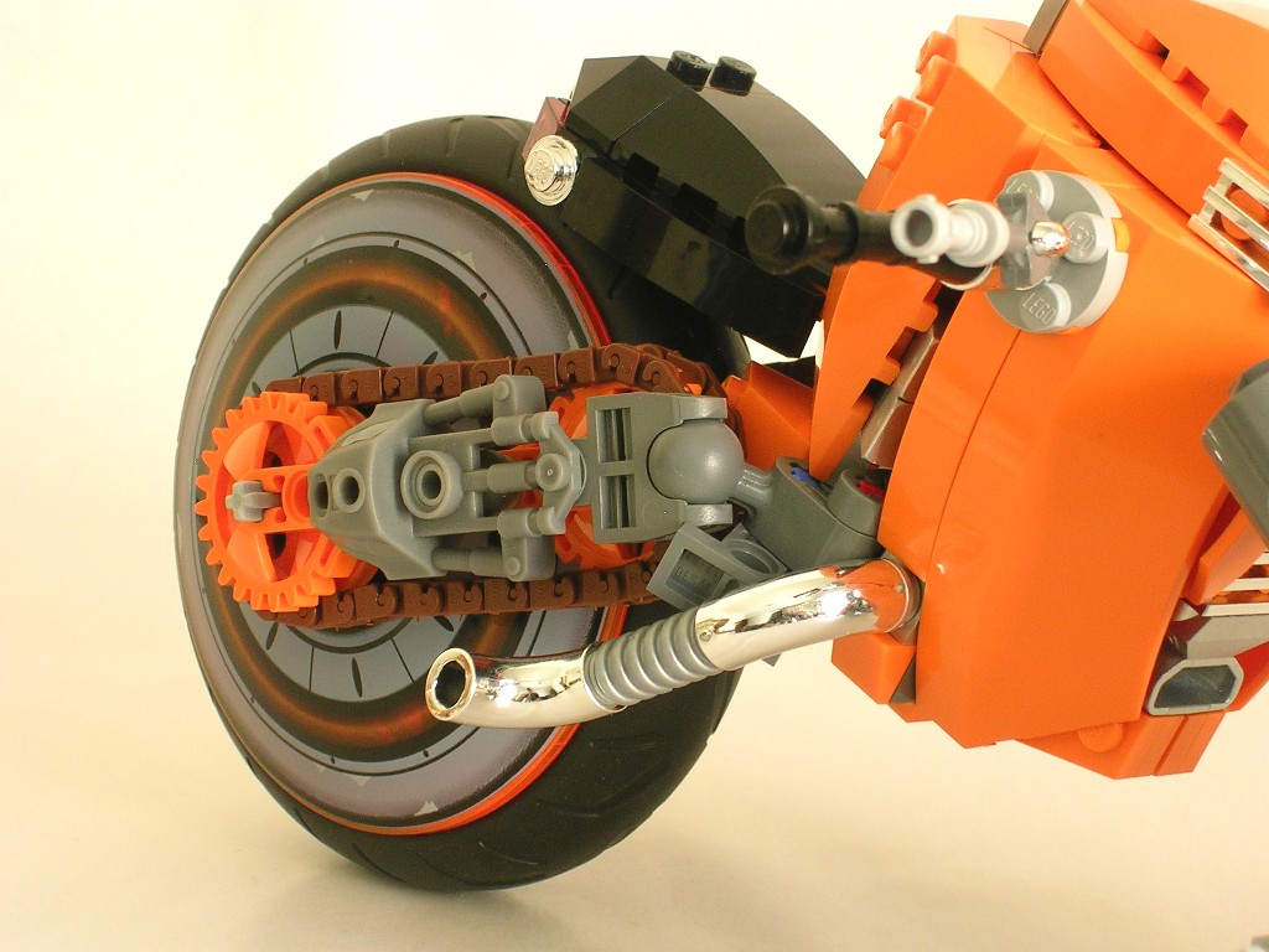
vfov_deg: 12.9
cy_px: 476
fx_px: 4216
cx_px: 634
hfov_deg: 17.1
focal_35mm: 115
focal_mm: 17.4
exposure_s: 1/5.8
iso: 73
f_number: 4.9
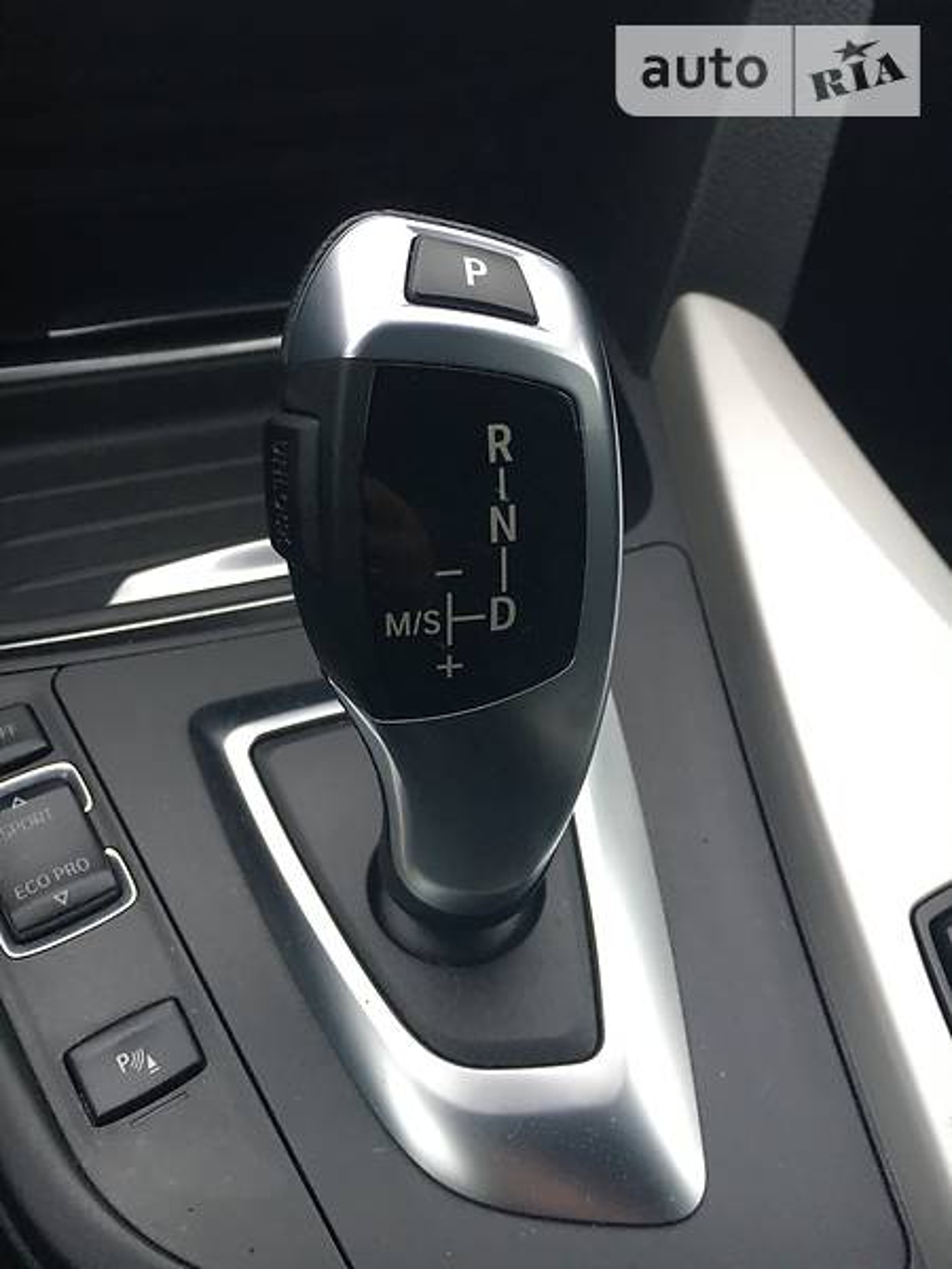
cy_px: 634
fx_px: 1063
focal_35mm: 29
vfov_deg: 61.7
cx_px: 476
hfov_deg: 48.2
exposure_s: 1/33
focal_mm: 4.2
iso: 50
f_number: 2.2
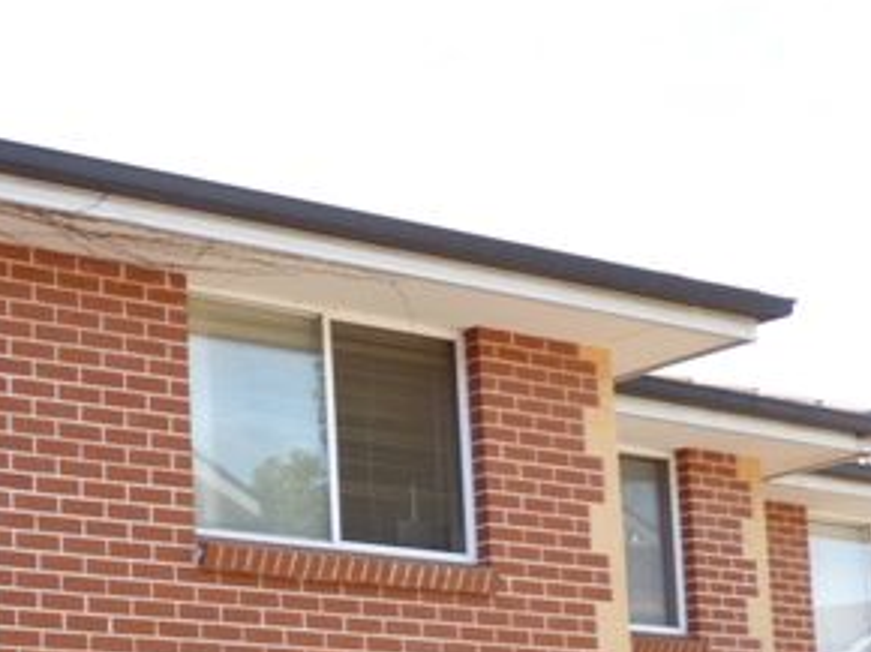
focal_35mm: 69
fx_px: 1735
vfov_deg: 20.5
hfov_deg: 24.5
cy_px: 673
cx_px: -273
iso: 80
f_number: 3.3
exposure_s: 1/100
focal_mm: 4.1
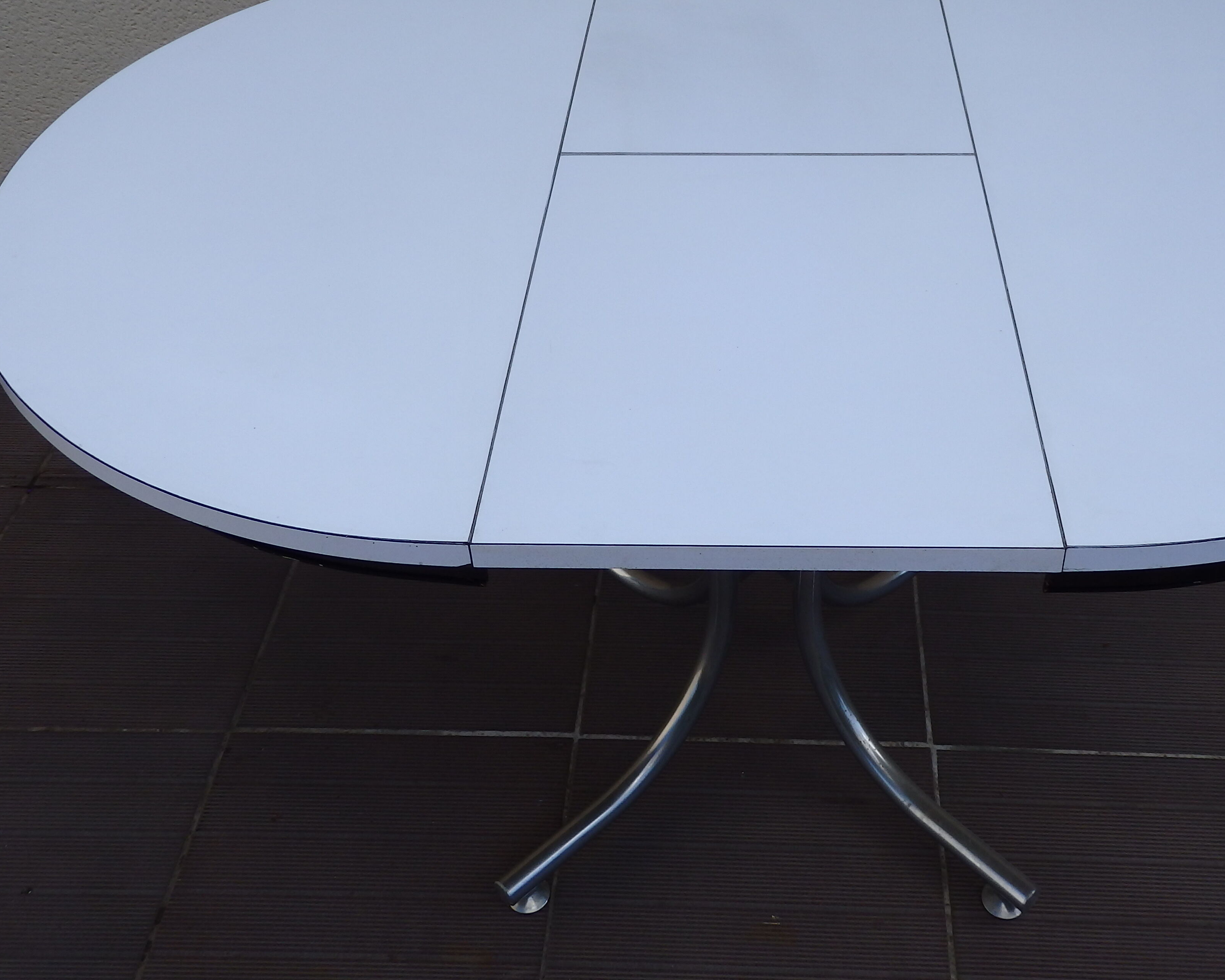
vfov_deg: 38.7
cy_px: 334
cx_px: 701
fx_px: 1378
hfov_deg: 47.8
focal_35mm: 38
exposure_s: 1/800
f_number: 3.2
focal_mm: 5
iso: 125
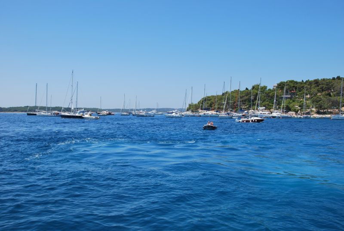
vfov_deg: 40.1
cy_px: 116
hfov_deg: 57.2
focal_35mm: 33
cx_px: 172
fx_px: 316
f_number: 8
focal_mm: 22
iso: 100
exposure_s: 1/250
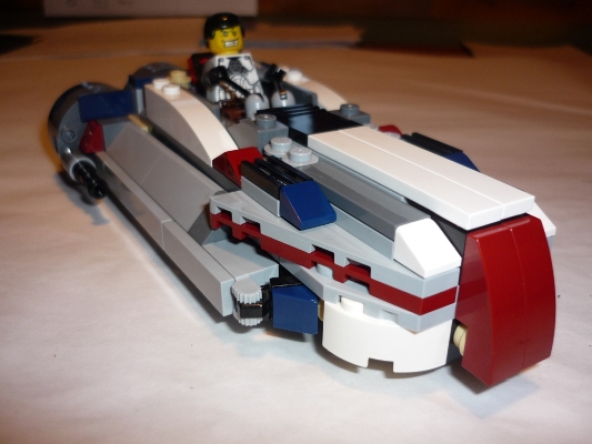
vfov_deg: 43.0
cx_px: 296
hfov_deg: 55.3
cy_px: 222
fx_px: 564
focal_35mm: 33
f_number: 2.8
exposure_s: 1/30
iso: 100
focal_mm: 5.5
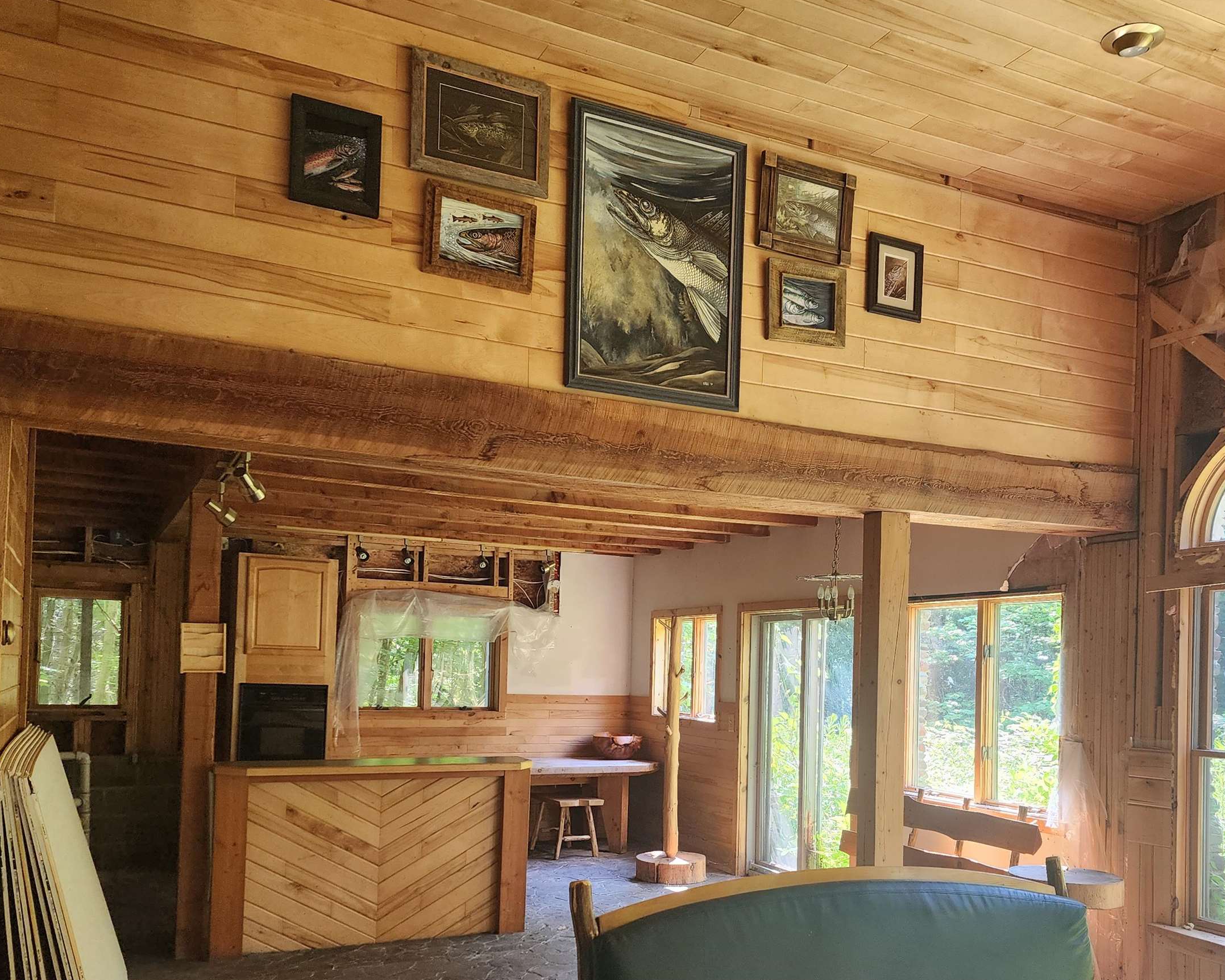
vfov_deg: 45.1
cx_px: 723
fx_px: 1160
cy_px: 651
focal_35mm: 32
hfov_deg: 55.3
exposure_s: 1/180
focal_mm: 6.4
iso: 200
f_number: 1.8
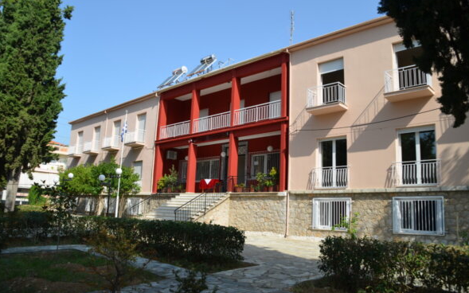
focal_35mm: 28
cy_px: 146
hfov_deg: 66.5
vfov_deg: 44.5
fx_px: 358
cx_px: 235
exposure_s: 1/320
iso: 100
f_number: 9
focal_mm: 18
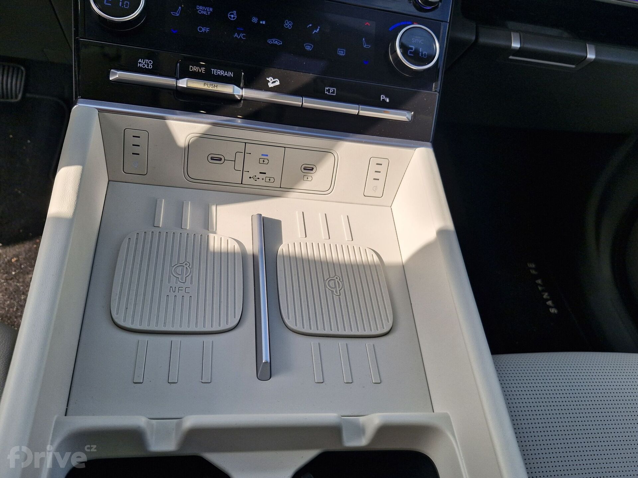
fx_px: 424
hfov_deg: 73.9
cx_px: 319
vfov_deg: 58.9
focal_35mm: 23
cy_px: 239
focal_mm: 5.54
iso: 50
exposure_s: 1/625
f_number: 1.8
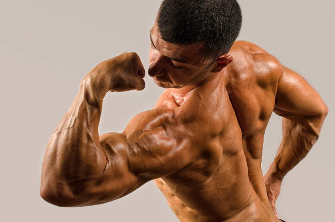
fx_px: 697
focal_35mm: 75
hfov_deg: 27.0
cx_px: 168
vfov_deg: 18.1
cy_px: 111
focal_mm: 50
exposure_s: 1/200
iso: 100
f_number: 9
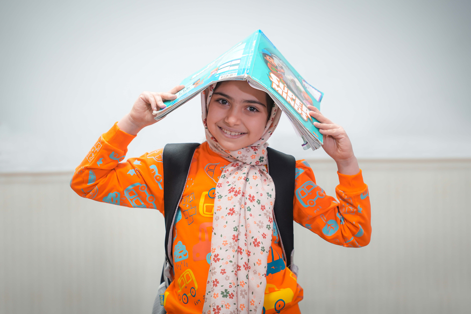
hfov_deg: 31.5
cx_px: 236
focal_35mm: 64
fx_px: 835
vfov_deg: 21.3
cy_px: 157
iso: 640
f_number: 2.8
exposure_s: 1/100
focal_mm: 63.8
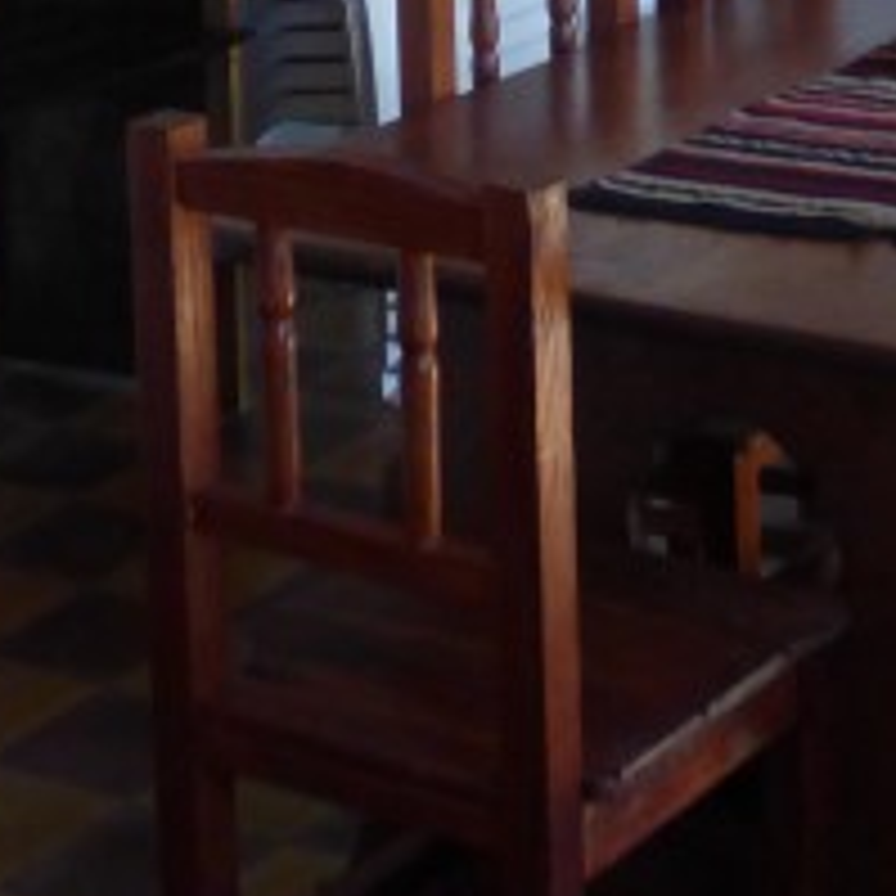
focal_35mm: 108
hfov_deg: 15.7
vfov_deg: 14.8
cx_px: 948
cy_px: -522
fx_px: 3163
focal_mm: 4.83
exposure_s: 1/60
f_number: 3.2
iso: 400
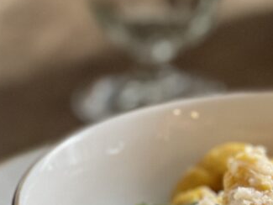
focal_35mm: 189
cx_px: 365
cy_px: 264
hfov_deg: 10.2
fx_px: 1491
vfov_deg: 7.8
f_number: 2.2
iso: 400
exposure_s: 1/20
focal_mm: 7.5
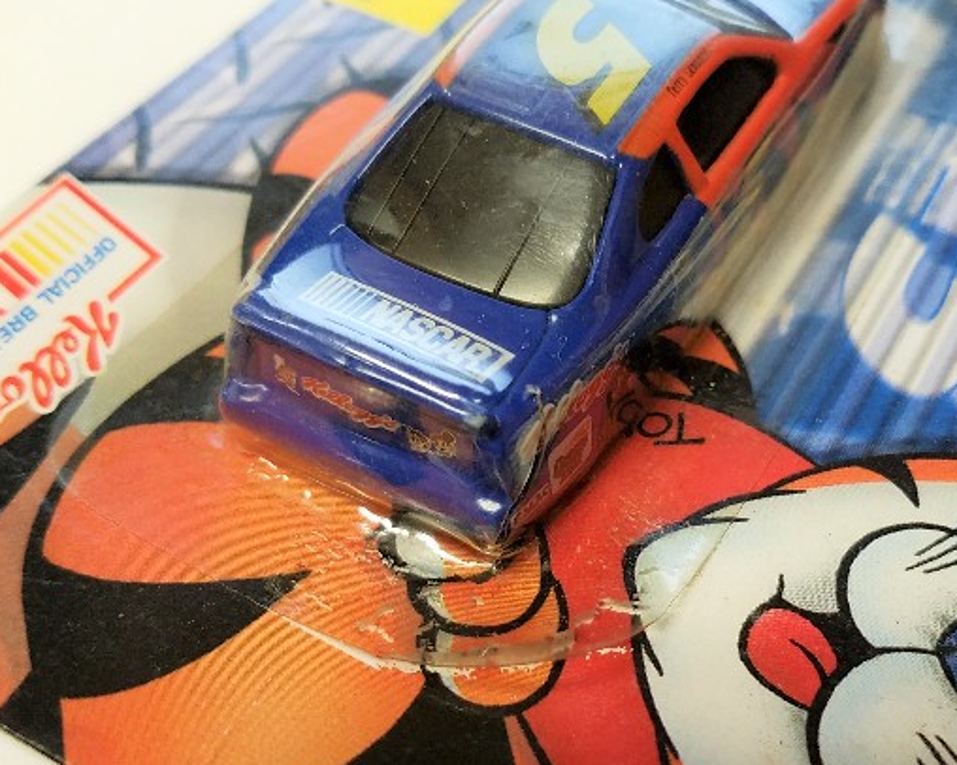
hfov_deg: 55.4
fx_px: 906
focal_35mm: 32
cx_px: 563
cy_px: 360
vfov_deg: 45.7
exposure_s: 1/40
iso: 160
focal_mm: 4.2
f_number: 1.7
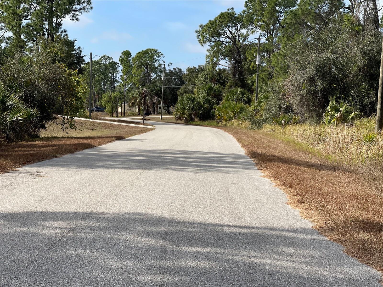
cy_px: 144
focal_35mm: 64
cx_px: 192
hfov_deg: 30.3
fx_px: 708
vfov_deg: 22.9
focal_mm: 7.5
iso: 32
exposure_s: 1/1783
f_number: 2.2
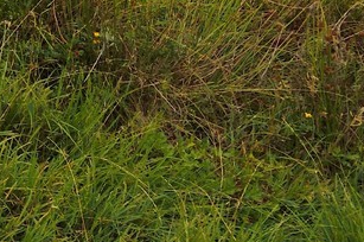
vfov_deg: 9.9
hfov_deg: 12.4
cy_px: -286
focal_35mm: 125
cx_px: -544
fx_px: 1263
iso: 200
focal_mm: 24
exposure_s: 1/250
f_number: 10
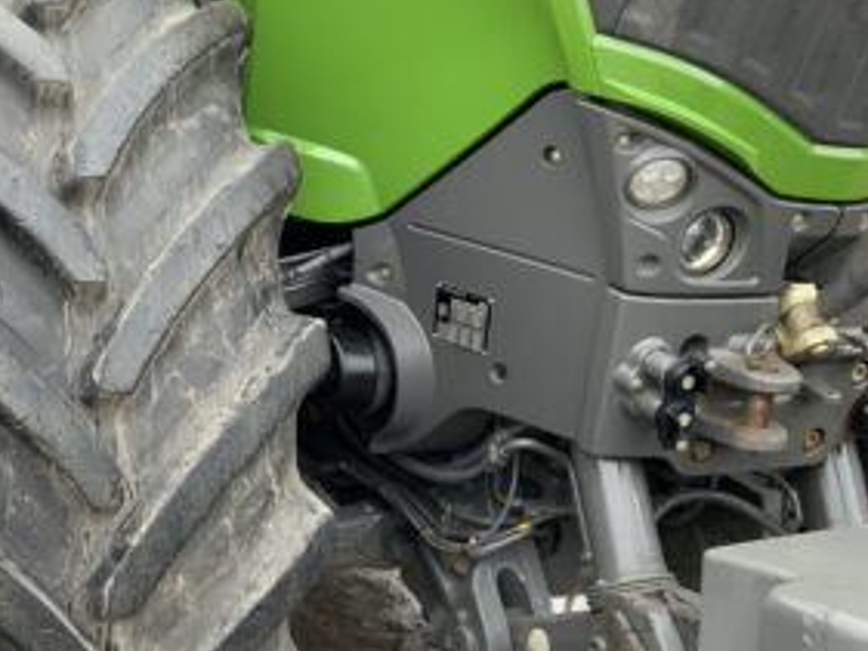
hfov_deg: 28.5
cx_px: 136
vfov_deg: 22.2
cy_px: 429
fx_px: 1656
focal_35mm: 66
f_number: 1.8
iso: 64
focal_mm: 3
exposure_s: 1/122
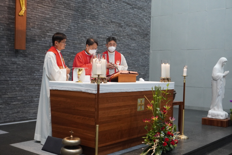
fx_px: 290
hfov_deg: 43.6
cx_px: 116
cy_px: 78
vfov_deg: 29.9
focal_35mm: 45
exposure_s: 1/160
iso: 1600
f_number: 5
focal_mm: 30
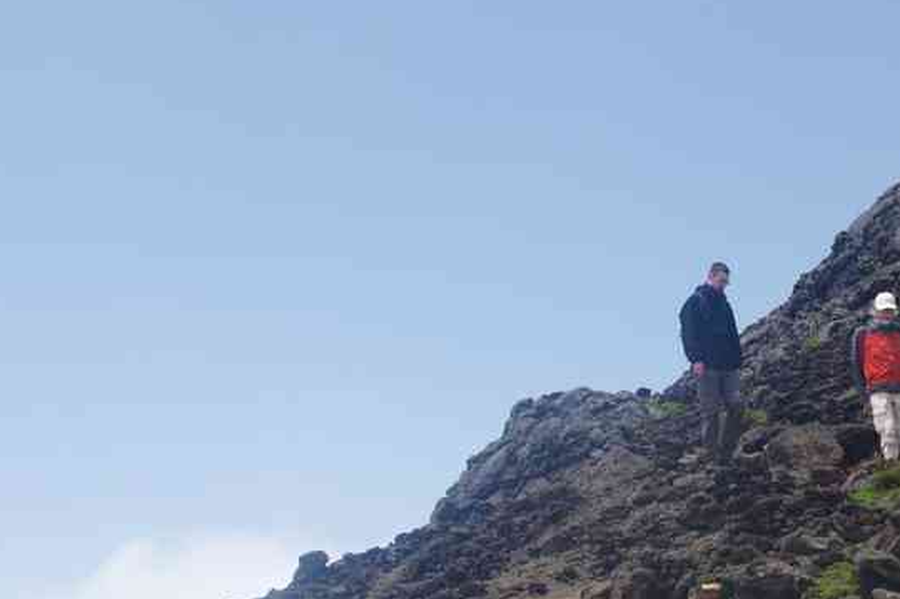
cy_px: 439
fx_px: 1598
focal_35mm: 64
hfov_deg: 31.1
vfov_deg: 21.1
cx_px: 639
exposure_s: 1/80
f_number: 11
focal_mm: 23
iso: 200
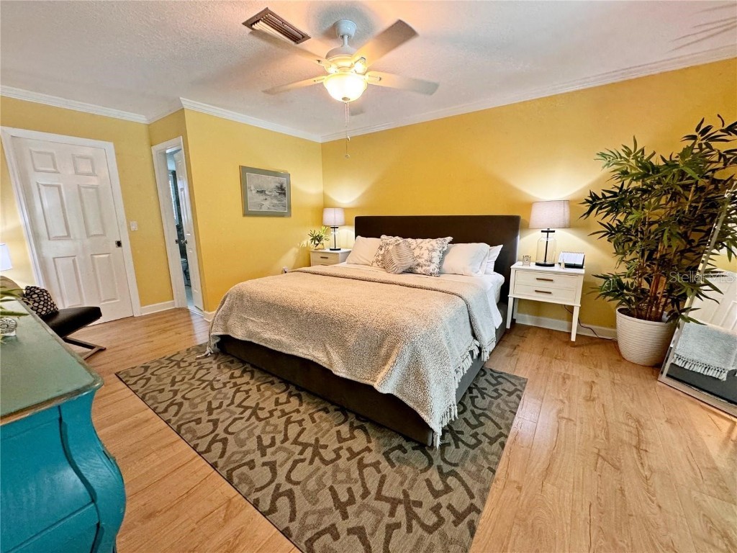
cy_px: 276
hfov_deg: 102.1
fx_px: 298
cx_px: 368
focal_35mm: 14
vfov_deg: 85.7
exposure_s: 1/60
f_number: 2.2
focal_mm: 2.22
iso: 250
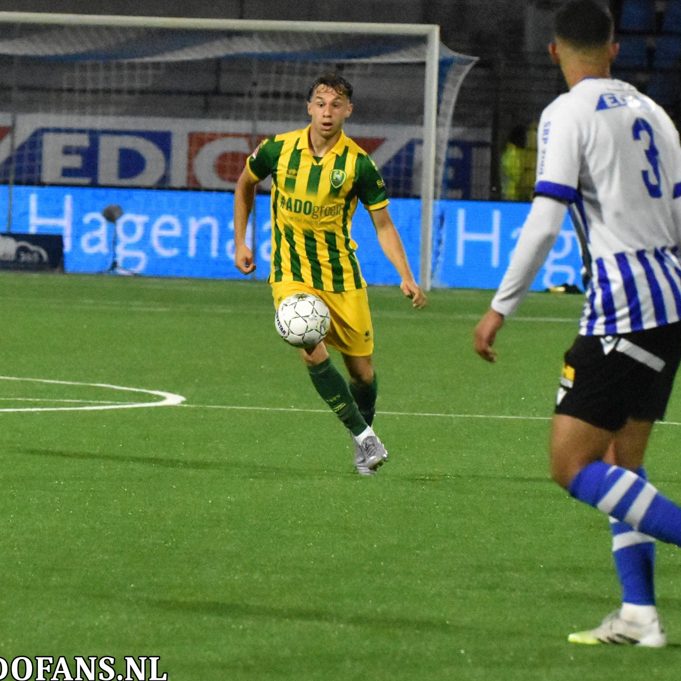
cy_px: 340
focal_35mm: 269
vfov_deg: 6.5
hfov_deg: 6.5
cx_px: 443
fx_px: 5987
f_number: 4
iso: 9000
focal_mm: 140
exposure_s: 1/1250
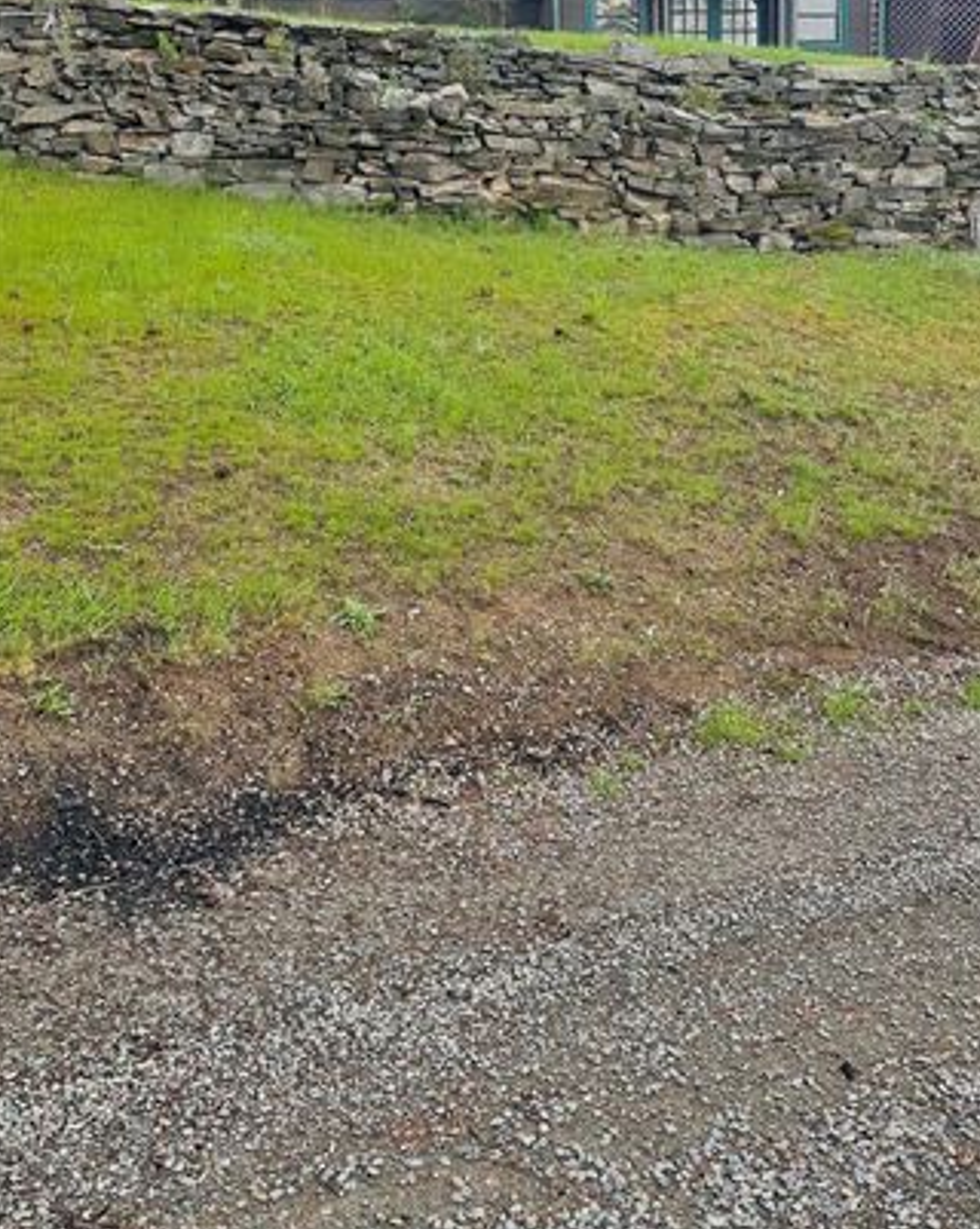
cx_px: 542
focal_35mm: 39
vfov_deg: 45.3
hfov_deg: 38.1
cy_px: 311
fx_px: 1416
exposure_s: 1/216
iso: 80
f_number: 1.78
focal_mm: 6.86
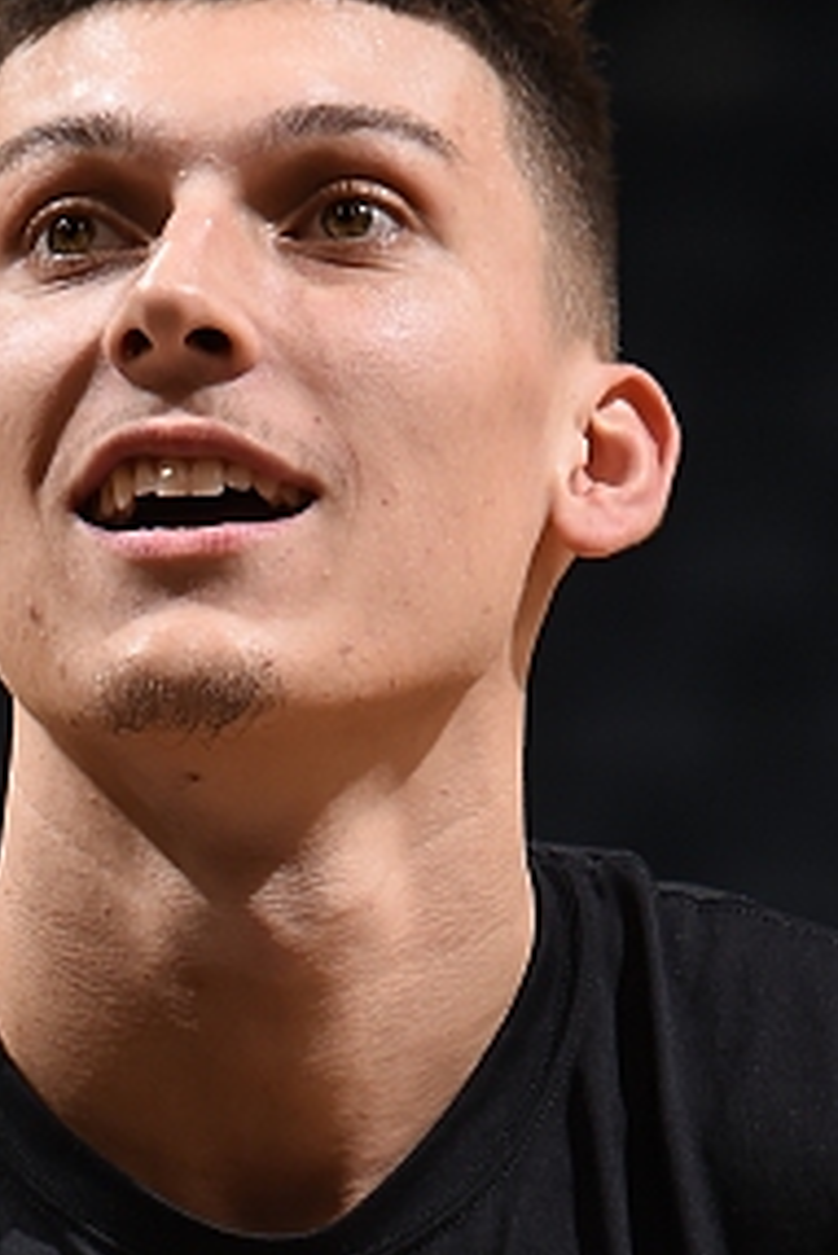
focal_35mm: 823
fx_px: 28699
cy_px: 1900
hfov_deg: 1.7
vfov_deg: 2.5
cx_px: -114
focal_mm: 230
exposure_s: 1/250
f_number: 6.3
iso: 400
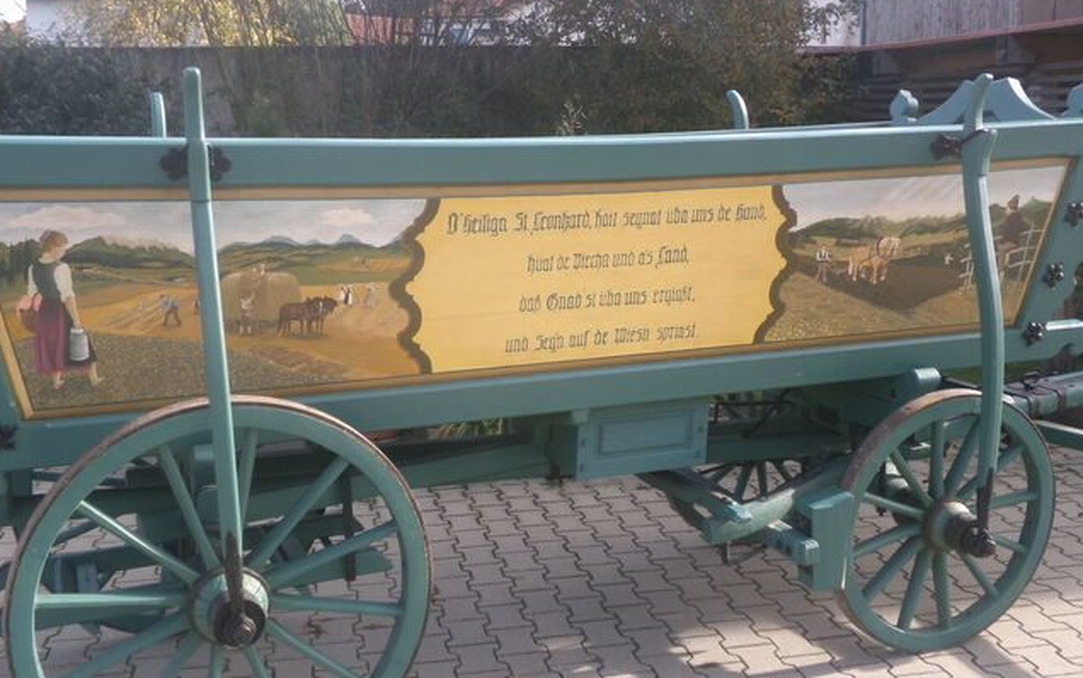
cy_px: 342
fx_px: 1181
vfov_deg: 32.0
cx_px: 541
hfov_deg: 49.3
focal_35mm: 40
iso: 100
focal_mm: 6.6
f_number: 4
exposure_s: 1/210
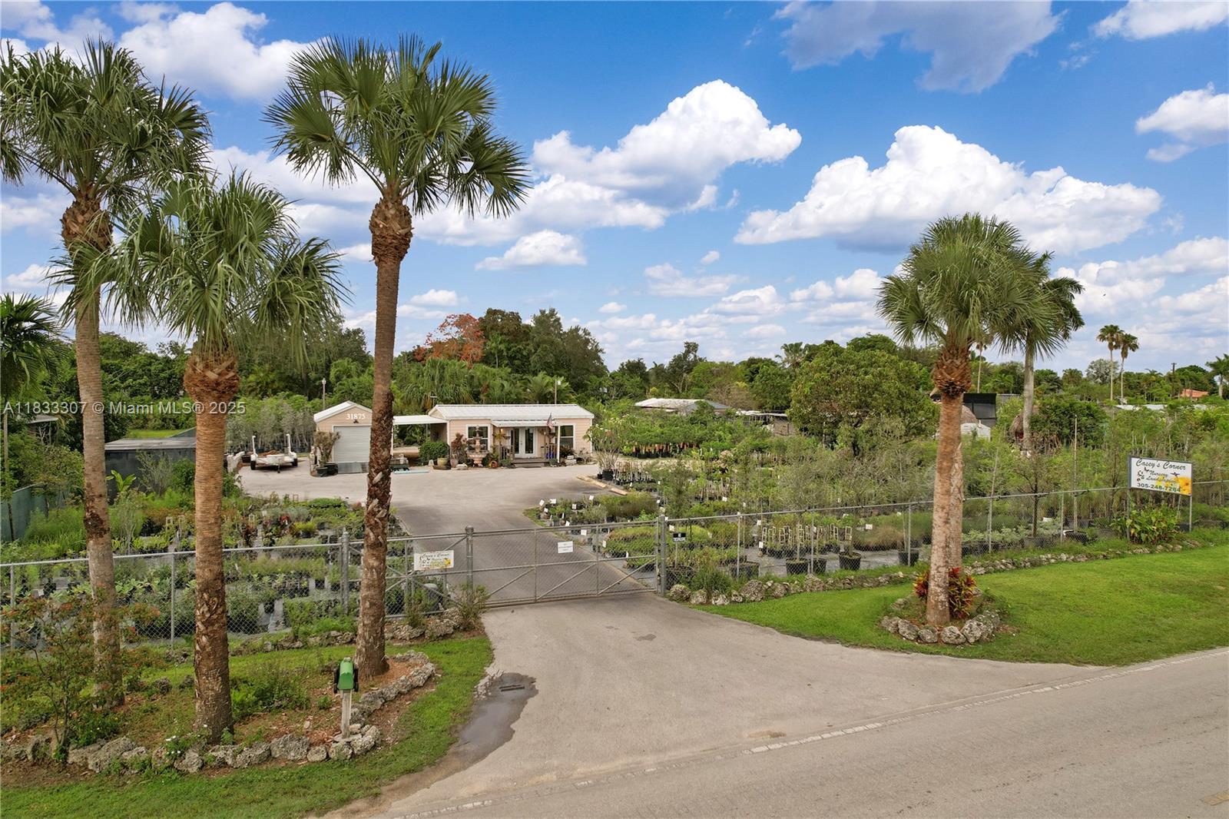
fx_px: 751
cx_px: 614
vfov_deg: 57.2
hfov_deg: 78.6
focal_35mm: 22
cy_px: 410
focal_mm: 8.38
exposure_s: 1/730
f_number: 2.8
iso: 100
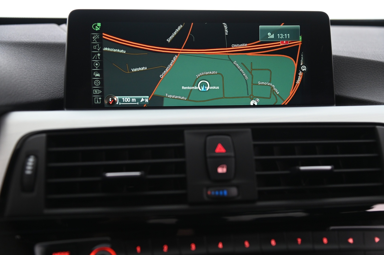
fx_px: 554
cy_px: 128
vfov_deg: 25.9
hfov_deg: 38.2
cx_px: 192
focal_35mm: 52
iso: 2000
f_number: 4
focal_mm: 52
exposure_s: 1/20
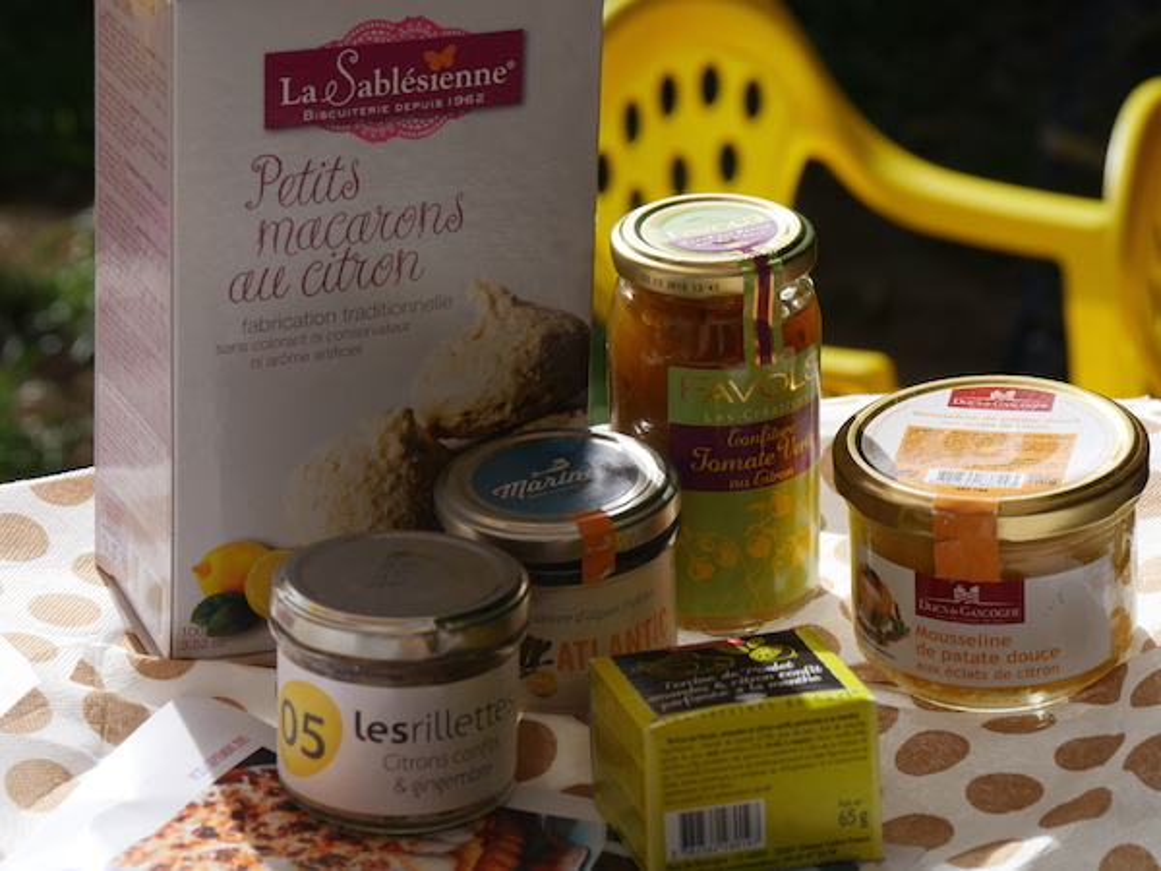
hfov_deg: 16.1
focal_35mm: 122
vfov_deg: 12.1
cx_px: 580
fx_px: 4092
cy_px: 436
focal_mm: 61
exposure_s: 1/400
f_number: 6.3
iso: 200
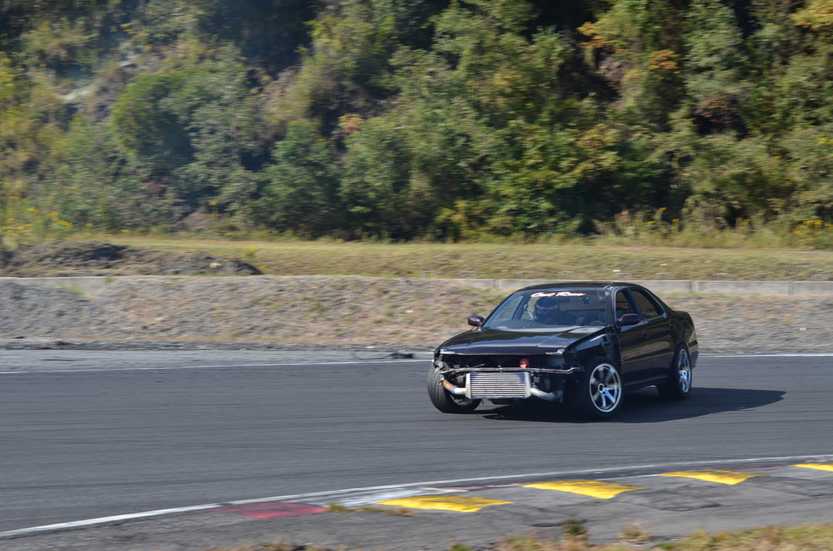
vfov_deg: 13.0
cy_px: 276
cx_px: 416
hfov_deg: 19.5
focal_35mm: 105
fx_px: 2424
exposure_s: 1/250
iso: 100
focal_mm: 70
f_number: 8
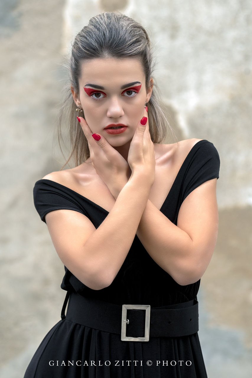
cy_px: 189
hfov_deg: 10.2
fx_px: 1418
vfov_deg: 15.2
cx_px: 126
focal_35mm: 135
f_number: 2.8
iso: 320
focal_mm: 90
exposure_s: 1/240
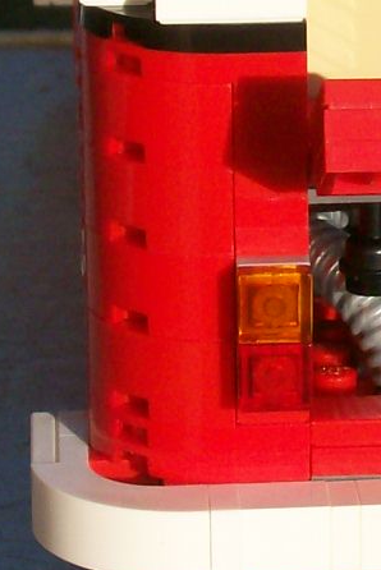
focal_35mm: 261
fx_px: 4137
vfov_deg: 7.8
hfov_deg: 5.2
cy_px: 0
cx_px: 566
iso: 80
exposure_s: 1/550
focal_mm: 11.6
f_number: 6.7
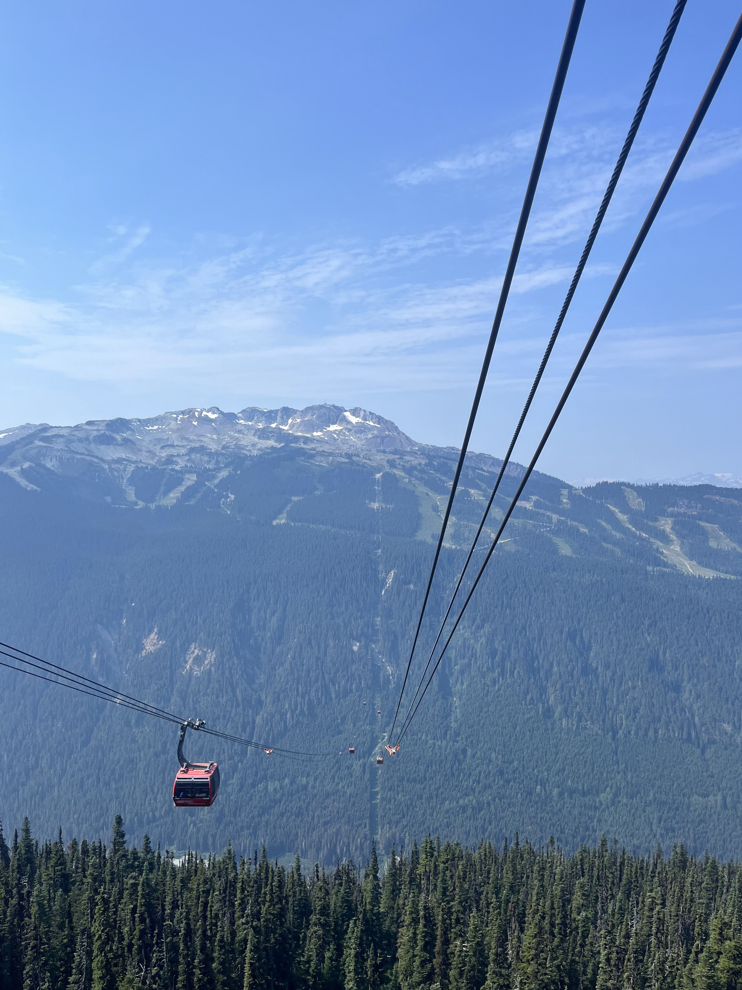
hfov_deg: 51.3
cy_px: 492
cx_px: 379
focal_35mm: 27
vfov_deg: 65.3
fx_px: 772
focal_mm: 5.1
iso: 50
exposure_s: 1/1802
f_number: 1.6
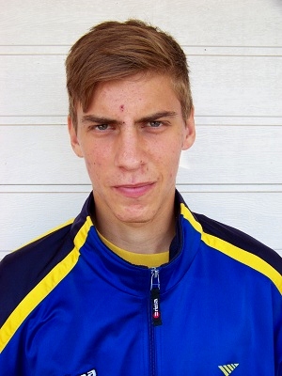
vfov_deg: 38.9
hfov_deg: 29.7
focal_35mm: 49
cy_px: 188
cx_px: 141
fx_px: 532
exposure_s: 1/100
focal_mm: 7.6
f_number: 2.8
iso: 64
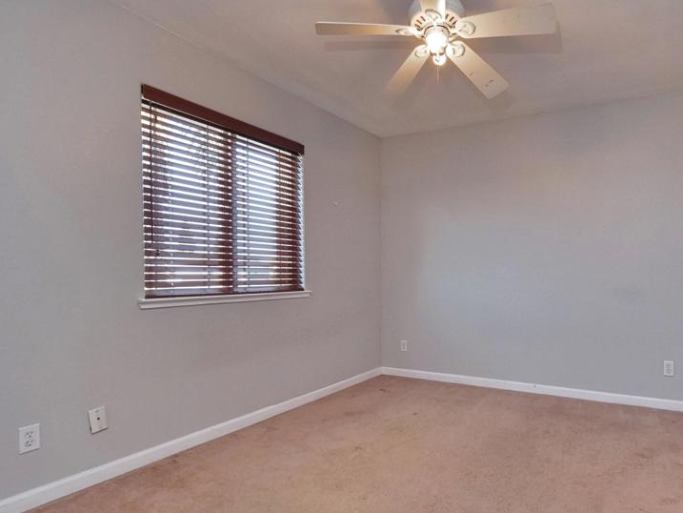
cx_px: 458
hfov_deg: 78.9
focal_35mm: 20
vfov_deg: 65.8
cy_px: 282
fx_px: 395
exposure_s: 1/160
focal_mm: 7
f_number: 4
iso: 800
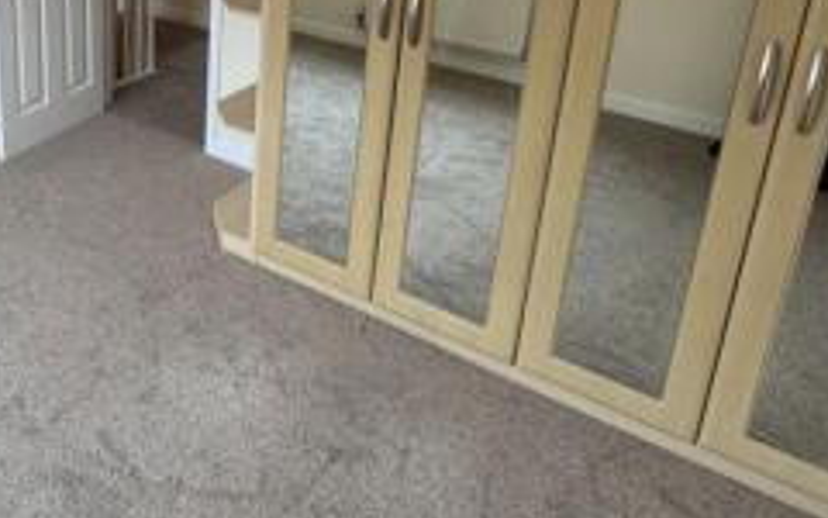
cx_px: 185
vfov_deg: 32.8
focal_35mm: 36
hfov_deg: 51.2
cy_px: 16
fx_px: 812
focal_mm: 2.22
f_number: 2.2
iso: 200
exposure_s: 1/100
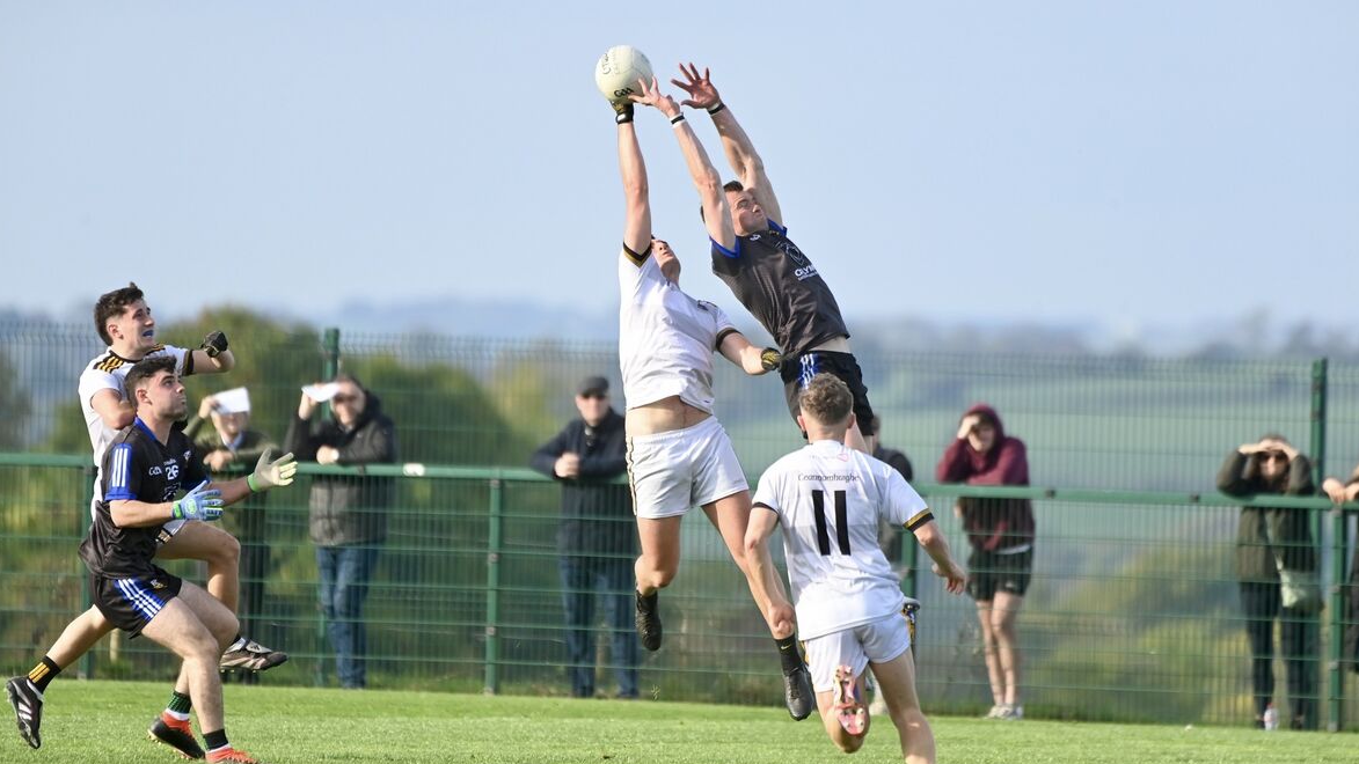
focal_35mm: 536
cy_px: 388
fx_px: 19316
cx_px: 670
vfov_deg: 2.3
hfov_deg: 4.0
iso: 1250
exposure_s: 1/2500
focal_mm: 500
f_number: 5.6
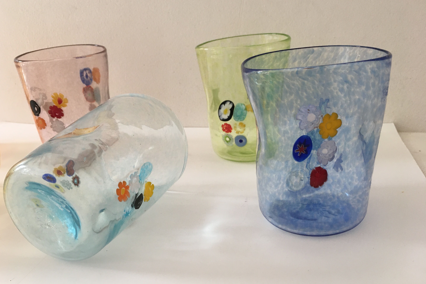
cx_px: 208
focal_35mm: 31
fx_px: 367
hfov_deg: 60.3
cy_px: 147
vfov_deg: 42.3
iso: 50
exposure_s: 1/33
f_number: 2.2
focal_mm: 4.15
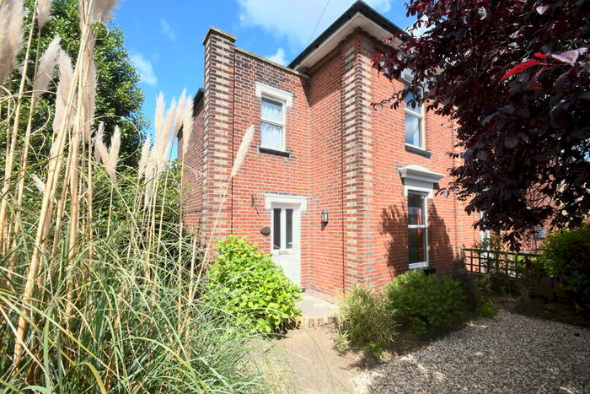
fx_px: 246
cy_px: 197
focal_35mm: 15
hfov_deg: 100.4
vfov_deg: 77.4
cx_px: 295
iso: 500
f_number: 22
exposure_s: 1/80
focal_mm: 10
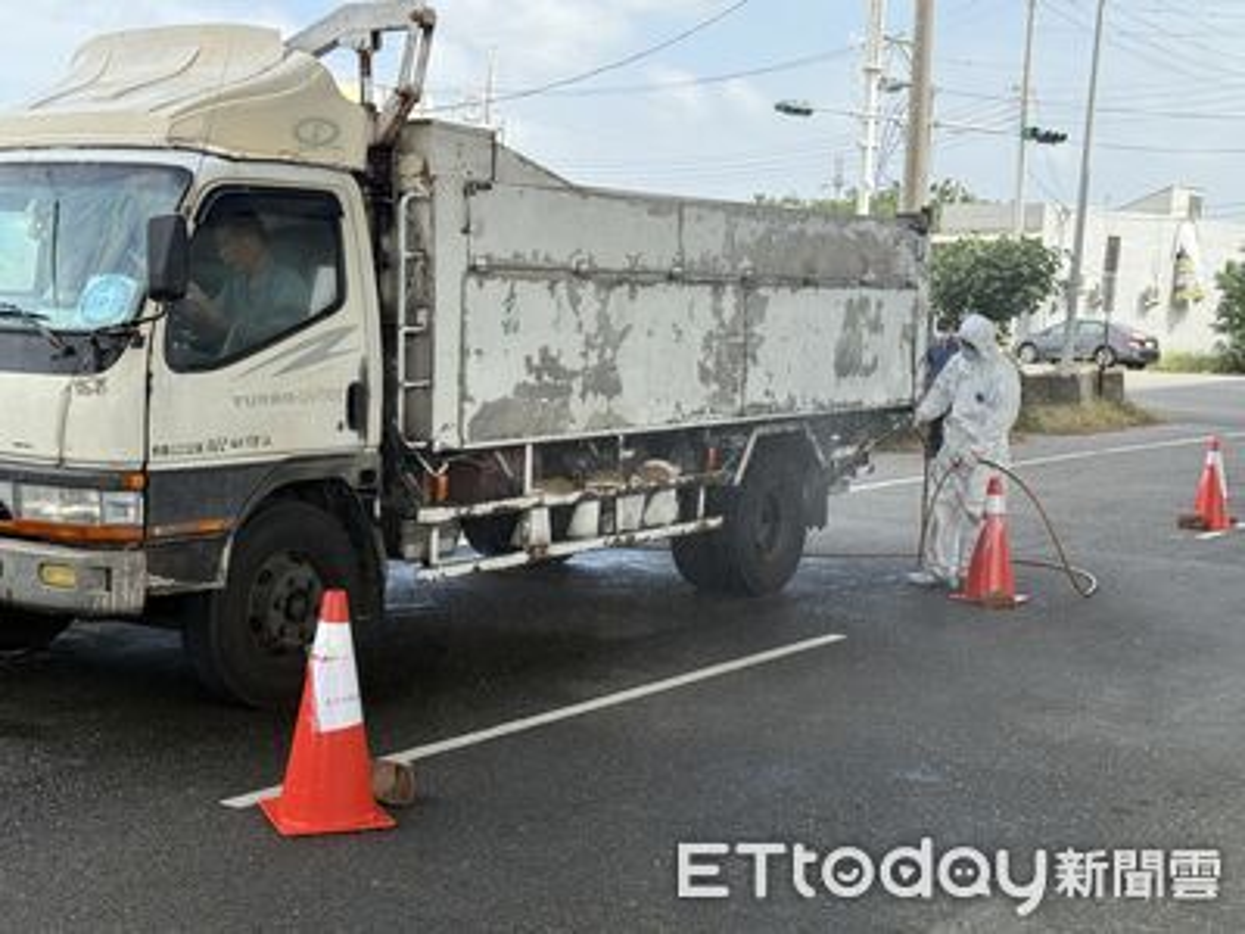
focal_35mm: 48
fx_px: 1726
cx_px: 622
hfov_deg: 39.7
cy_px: 467
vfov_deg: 30.3
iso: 80
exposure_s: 1/2273
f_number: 1.78
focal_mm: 6.76
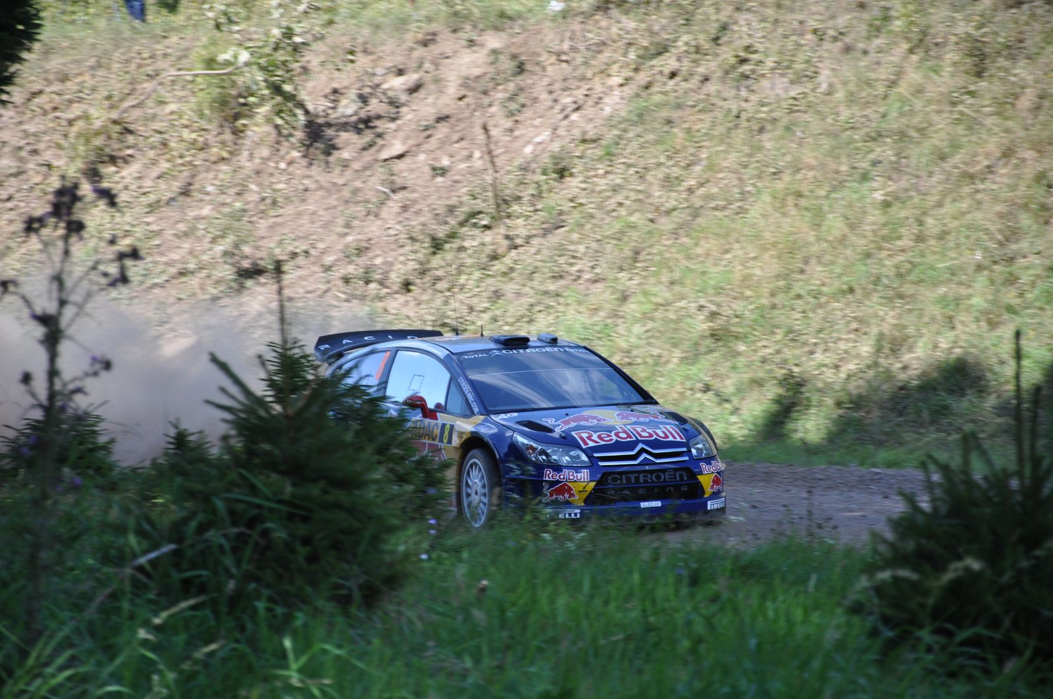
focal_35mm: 158
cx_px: 526
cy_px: 350
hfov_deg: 13.1
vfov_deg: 8.7
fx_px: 4600
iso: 400
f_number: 5.6
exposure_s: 1/500
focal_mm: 105
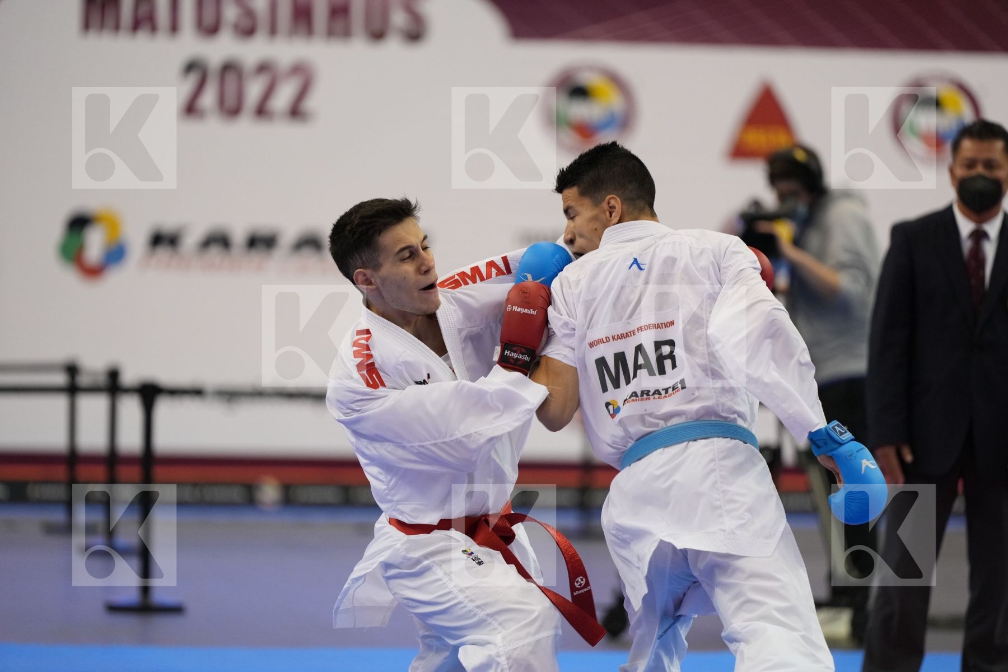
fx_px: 5432
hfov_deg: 10.6
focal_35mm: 194
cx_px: 504
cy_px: 336
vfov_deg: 7.1
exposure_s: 1/1000
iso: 2500
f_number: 2.8
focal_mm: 194
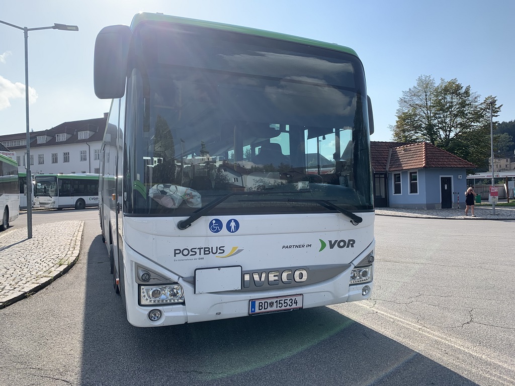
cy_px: 193
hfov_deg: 67.3
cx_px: 258
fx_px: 387
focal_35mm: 26
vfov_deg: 53.1
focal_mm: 4.25
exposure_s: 1/1406
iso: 25
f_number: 1.8
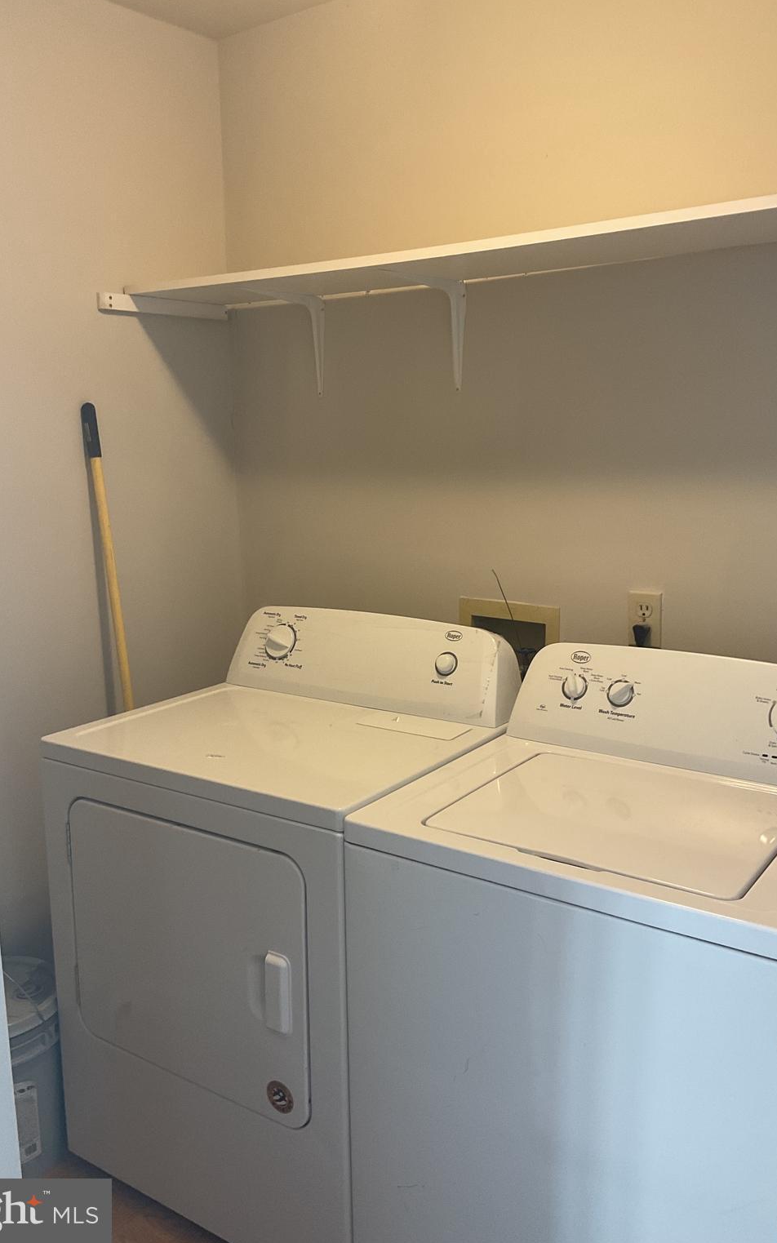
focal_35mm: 31
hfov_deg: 40.6
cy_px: 619
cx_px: 378
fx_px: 1050
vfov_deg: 61.2
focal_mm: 3
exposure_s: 1/60
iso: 64
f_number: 1.8
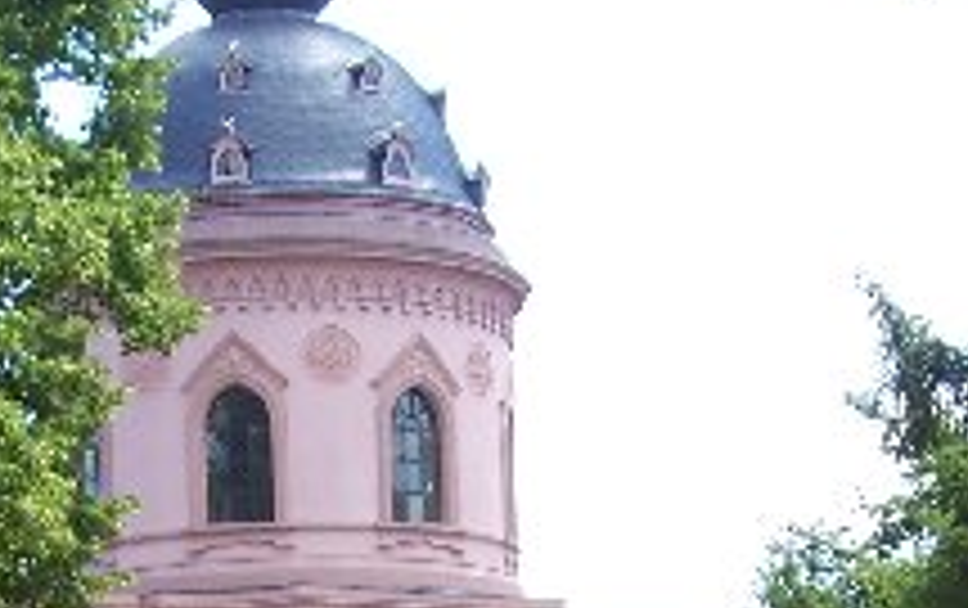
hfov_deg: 17.1
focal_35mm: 122
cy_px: 1103
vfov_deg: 10.2
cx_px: 452
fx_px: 3223
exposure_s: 1/350
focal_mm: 7
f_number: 3
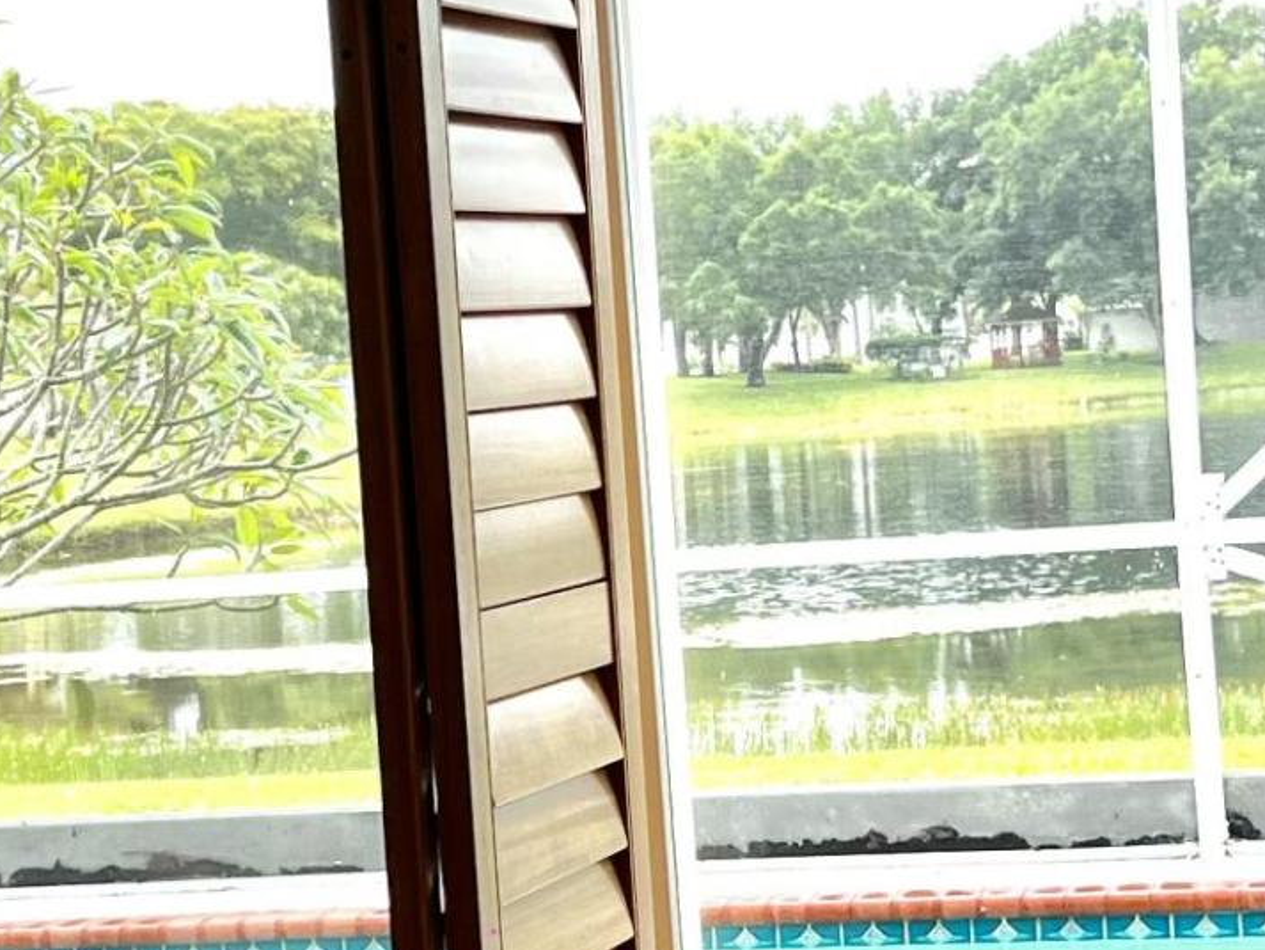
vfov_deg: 14.1
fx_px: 3838
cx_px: 585
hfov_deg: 18.7
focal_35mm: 105
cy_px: 593
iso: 50
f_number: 1.5
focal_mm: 5.7
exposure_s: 1/414
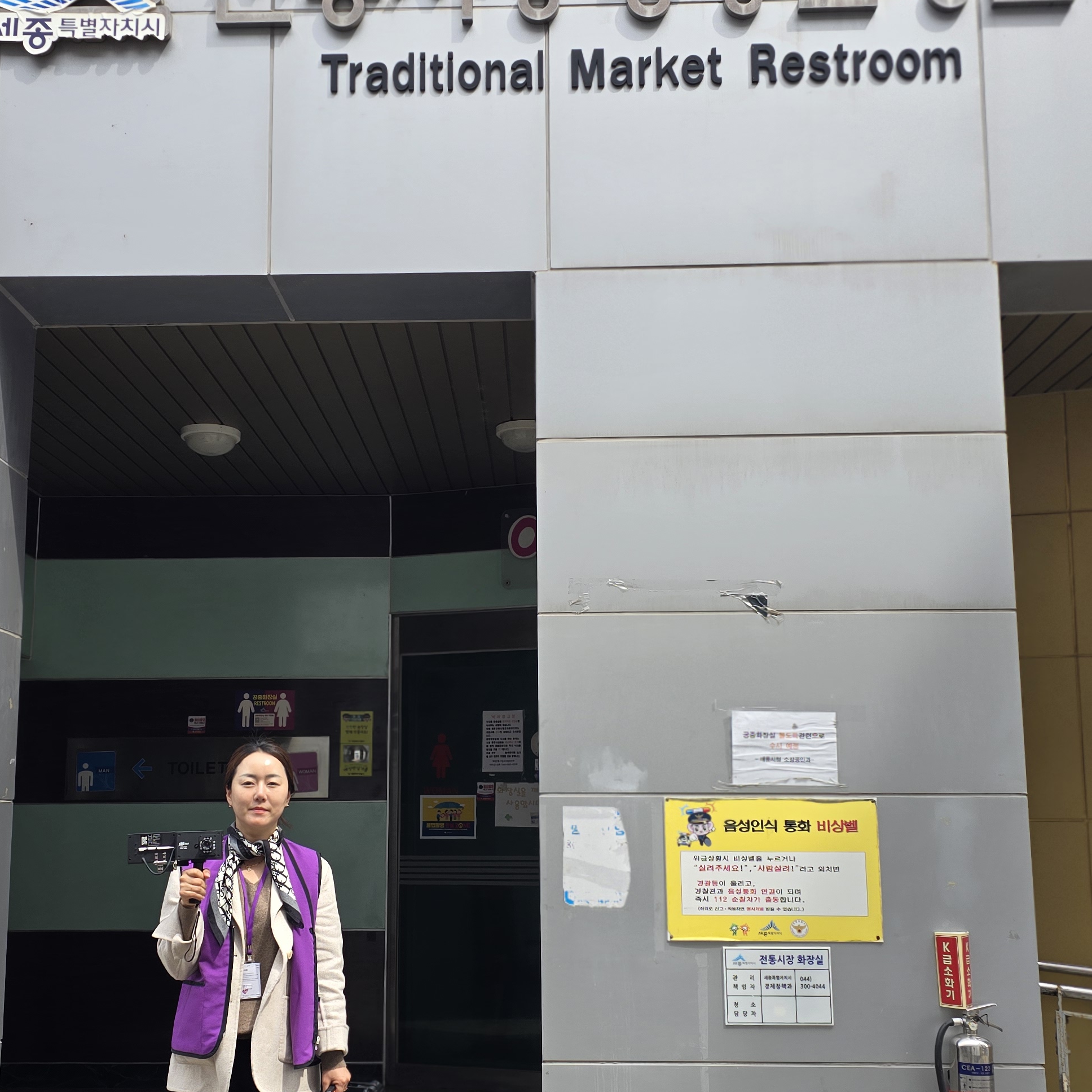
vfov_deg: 40.0
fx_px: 1499
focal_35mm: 42
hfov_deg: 40.0
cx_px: 476
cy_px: 591
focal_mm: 6.3
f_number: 1.7
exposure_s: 1/252
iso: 12
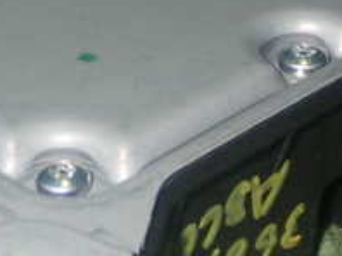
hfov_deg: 12.0
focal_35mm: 164
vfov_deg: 9.0
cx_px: 111
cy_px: 119
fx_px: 1618
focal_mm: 9.65
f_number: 10
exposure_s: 1/50
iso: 800
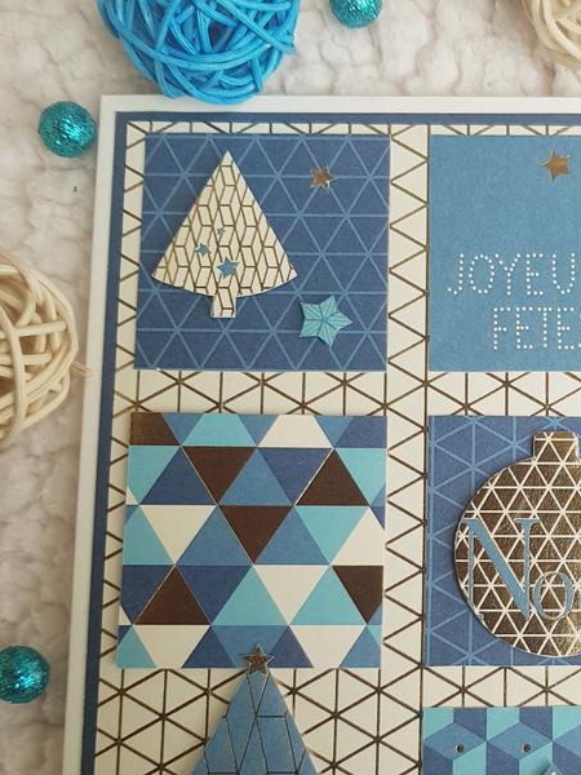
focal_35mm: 52
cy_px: 539
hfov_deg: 26.7
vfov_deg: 36.3
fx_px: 1164
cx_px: 559
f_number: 1.7
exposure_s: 1/125
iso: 40
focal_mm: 4.2
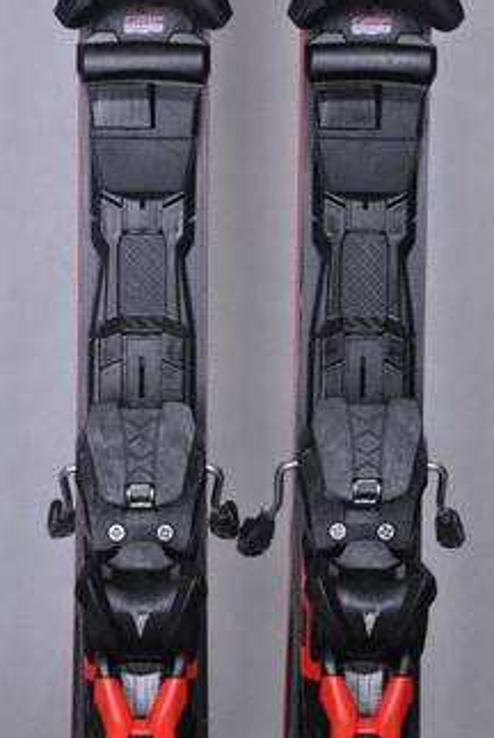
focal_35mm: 146
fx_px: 2999
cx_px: 248
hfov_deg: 9.4
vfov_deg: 14.0
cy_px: 322
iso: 3200
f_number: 8
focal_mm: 70
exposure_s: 1/125
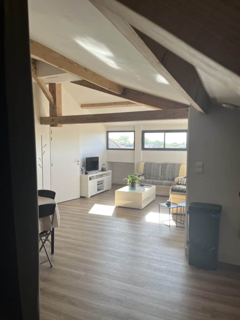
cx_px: 120
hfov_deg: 53.1
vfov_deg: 67.3
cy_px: 160
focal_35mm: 26
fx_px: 240
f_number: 1.6
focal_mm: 5.1
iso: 32
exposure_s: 1/137
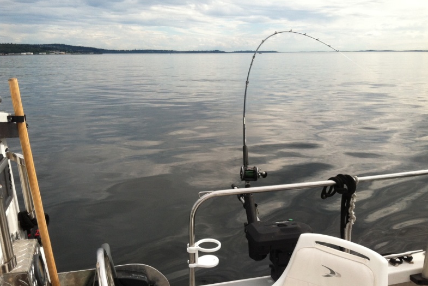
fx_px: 440
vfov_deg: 35.9
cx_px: 216
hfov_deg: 51.9
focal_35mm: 37
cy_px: 136
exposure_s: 1/1111
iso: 80
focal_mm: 3.85
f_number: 2.8
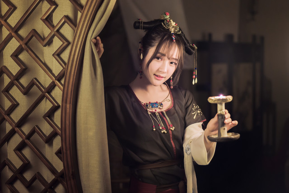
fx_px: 441
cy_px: 96
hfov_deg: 36.3
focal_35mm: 55
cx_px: 144
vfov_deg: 24.6
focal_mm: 55
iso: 2000
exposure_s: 1/60
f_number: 2
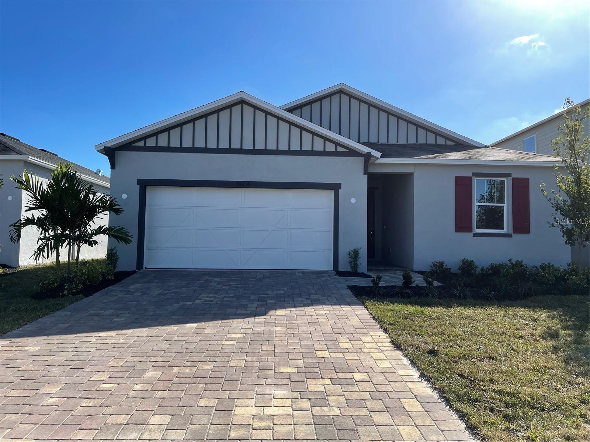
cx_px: 295
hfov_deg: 67.3
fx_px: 443
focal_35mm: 26
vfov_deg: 53.1
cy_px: 221
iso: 32
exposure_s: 1/3448
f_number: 1.6
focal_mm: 5.1
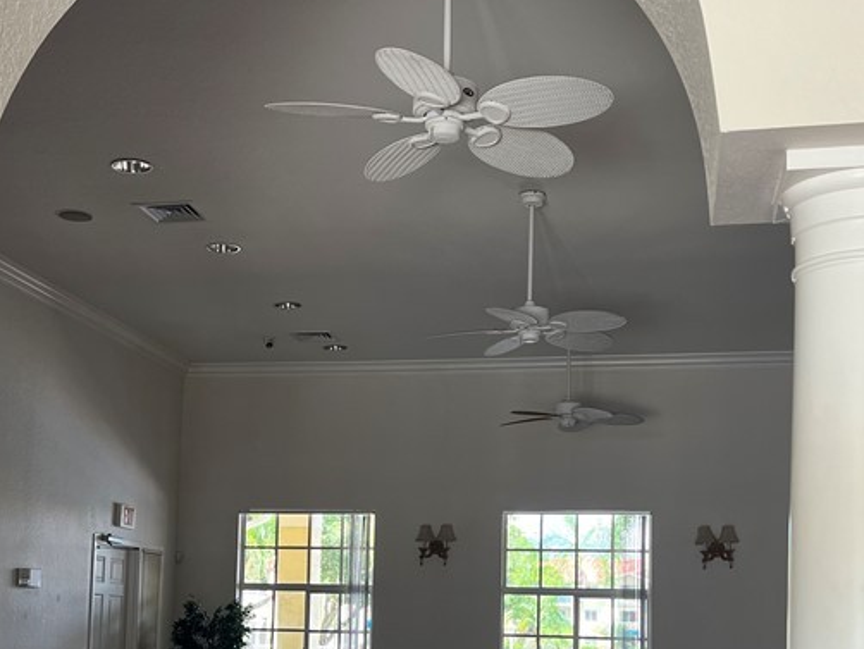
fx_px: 1323
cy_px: 523
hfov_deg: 36.1
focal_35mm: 53
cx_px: 399
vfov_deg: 27.0
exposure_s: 1/135
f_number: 1.5
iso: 64
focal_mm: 5.7
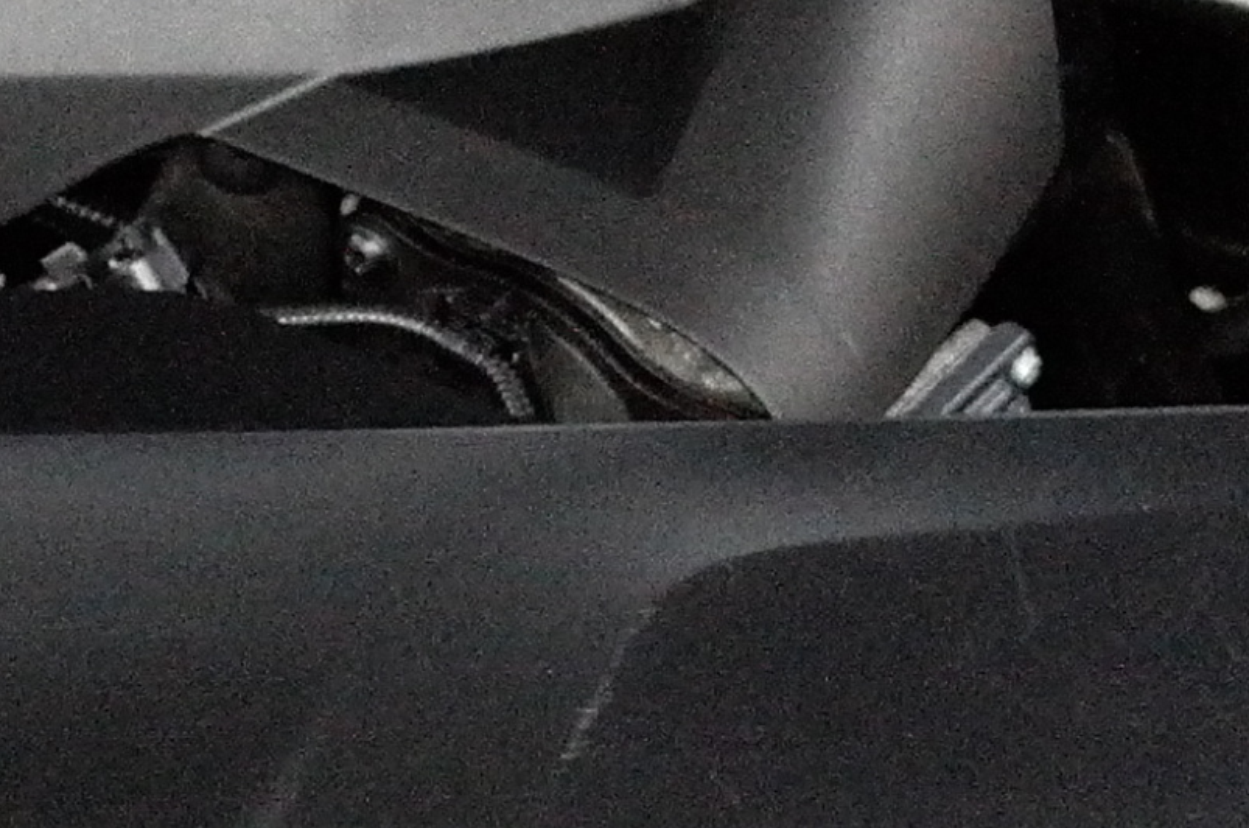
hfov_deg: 9.2
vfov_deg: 6.2
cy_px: 148
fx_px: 7652
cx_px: -168
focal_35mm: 221
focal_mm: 24
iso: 2500
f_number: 3.5
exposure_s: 1/80
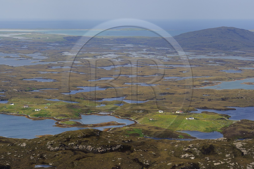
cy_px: 84
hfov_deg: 18.3
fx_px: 790
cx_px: 127
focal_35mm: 112
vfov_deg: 12.2
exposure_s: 1/800
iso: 200
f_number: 7.1
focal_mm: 112
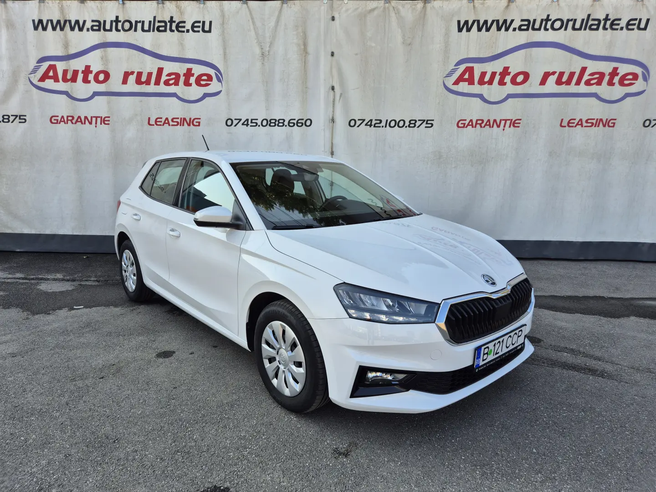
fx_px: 436
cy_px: 246
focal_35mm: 23
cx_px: 328
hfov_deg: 73.9
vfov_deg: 58.9
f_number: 1.8
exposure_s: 1/632
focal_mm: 5.4
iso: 25
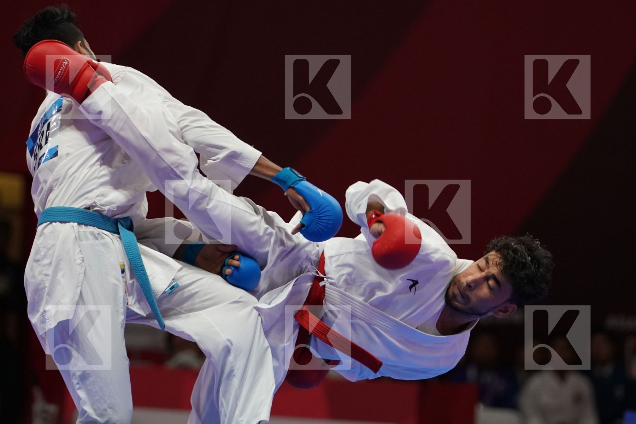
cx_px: 318
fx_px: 5900
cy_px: 212
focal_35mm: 334
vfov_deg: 4.1
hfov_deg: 6.2
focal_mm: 223
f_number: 4
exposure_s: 1/1000
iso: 2500
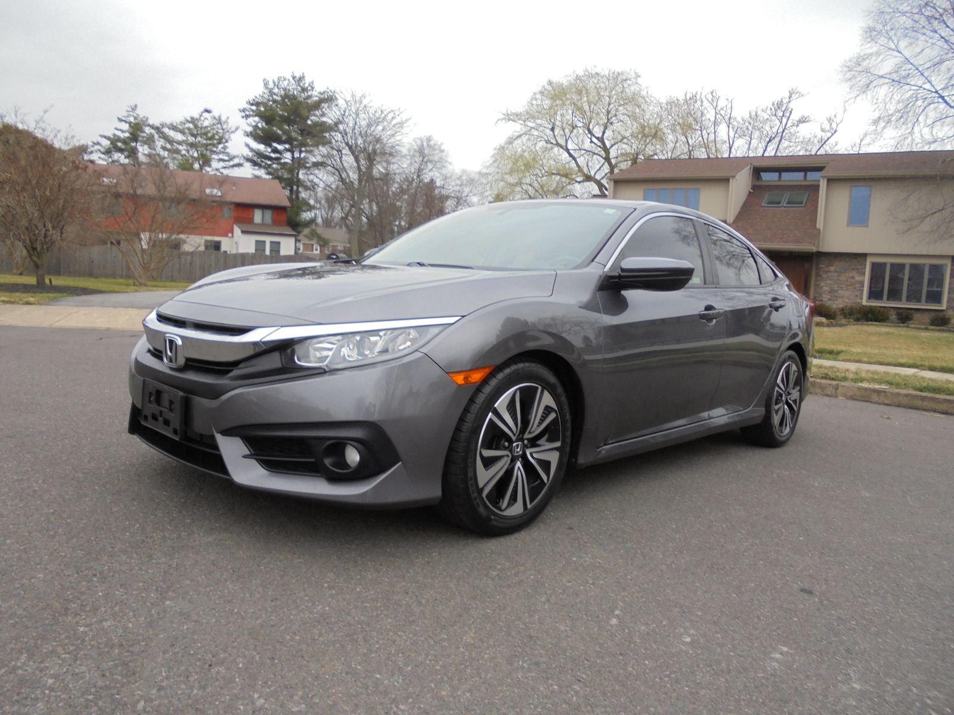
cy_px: 358
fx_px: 717
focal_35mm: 26
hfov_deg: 67.3
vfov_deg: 53.1
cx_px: 477
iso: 100
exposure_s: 1/60
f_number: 3.5
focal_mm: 4.6
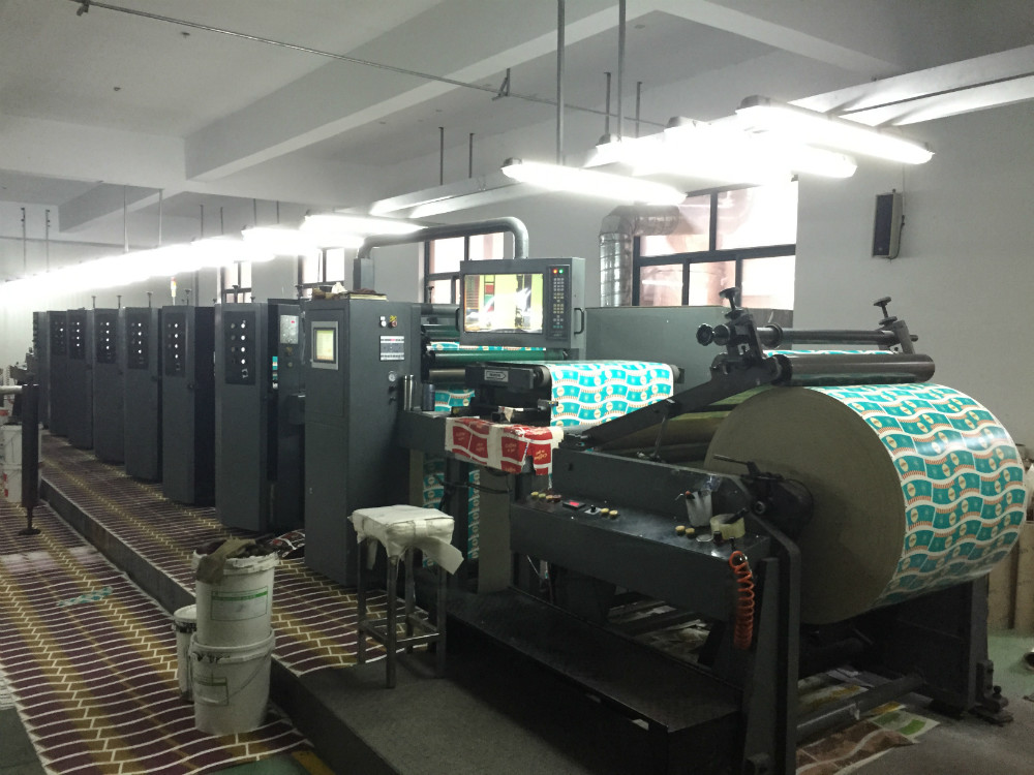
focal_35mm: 29
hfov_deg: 61.7
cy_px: 388
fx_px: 866
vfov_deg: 48.2
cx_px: 517
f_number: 2.2
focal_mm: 4.15
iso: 320
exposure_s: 1/33
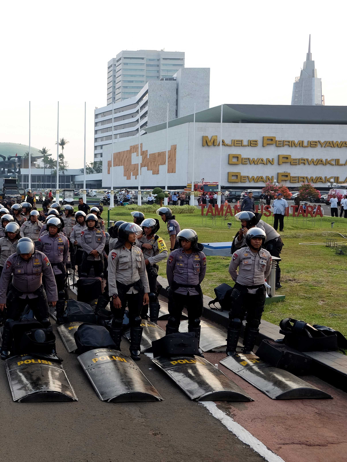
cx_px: 0
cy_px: 231
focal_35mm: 51
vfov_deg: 37.5
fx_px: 682
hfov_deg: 27.0
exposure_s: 1/180
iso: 200
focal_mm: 23.3
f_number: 4.5
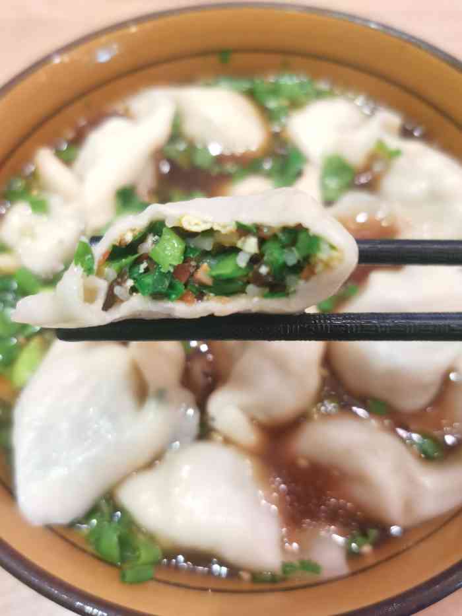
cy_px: 308
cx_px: 231
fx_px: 480
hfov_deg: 51.4
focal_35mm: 27
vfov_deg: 65.3
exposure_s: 1/100
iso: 640
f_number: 1.6
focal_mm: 5.56
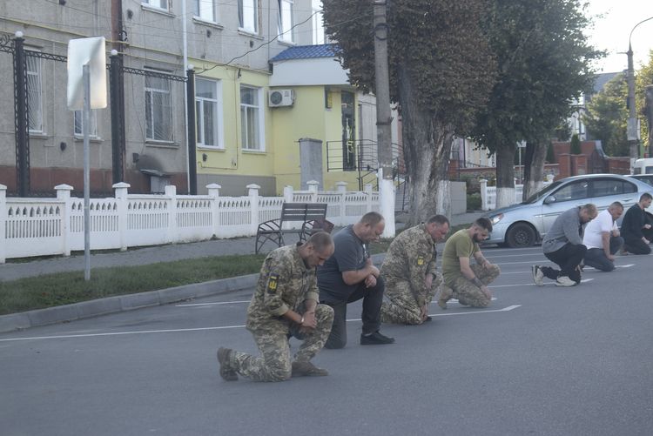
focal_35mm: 82
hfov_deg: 24.6
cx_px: 326
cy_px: 218
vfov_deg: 16.6
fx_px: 1497
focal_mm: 55
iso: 400
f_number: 7.1
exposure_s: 1/200
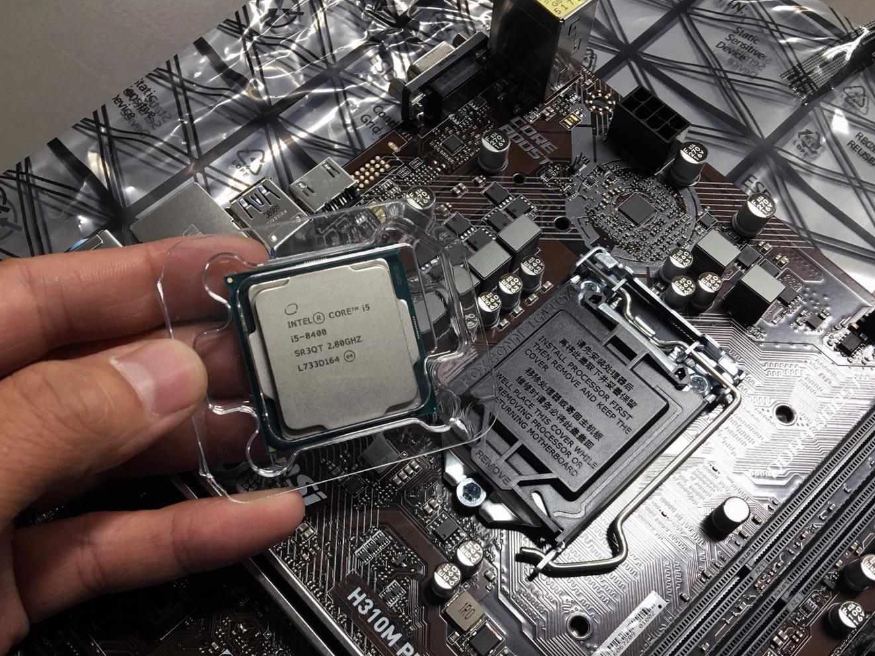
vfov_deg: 40.5
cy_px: 387
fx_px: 885
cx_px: 418
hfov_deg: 52.6
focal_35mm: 35
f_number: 2.2
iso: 32
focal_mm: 4.2
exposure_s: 1/15
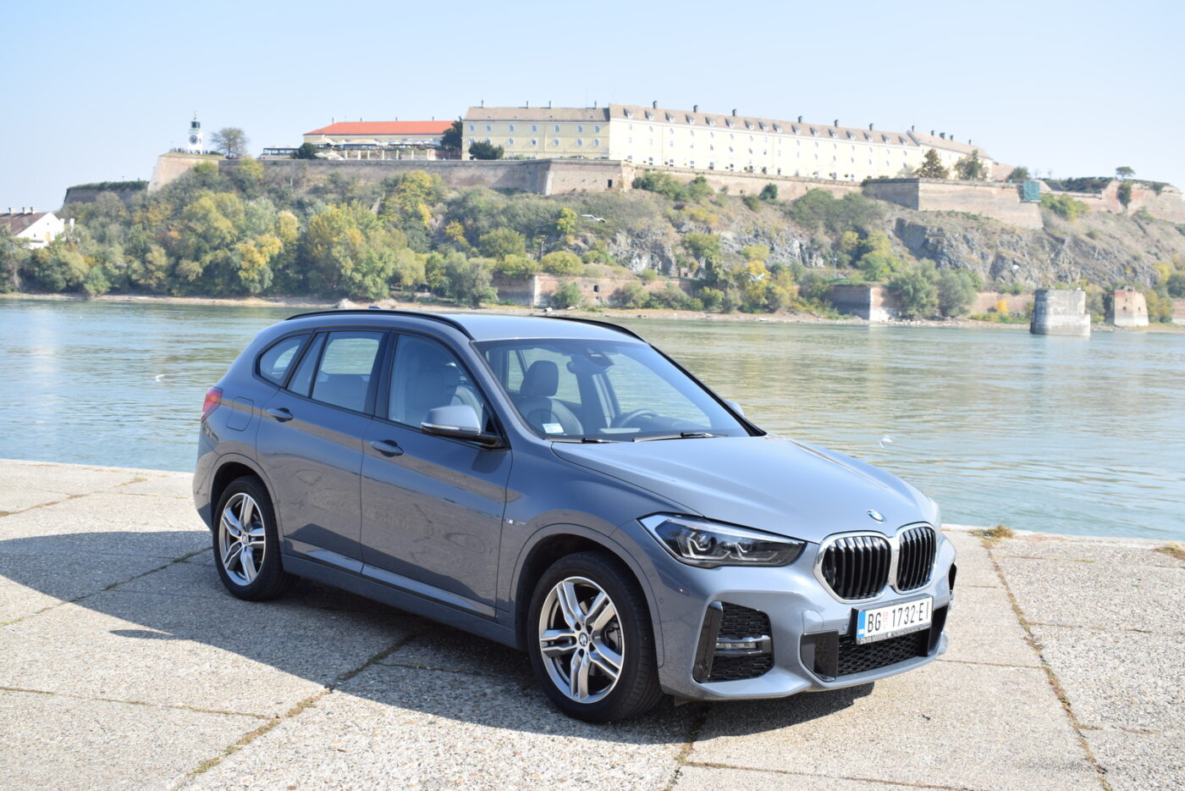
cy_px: 396
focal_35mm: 40
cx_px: 592
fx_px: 1333
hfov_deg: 47.9
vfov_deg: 33.0
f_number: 7.1
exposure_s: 1/200
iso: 100
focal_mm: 27
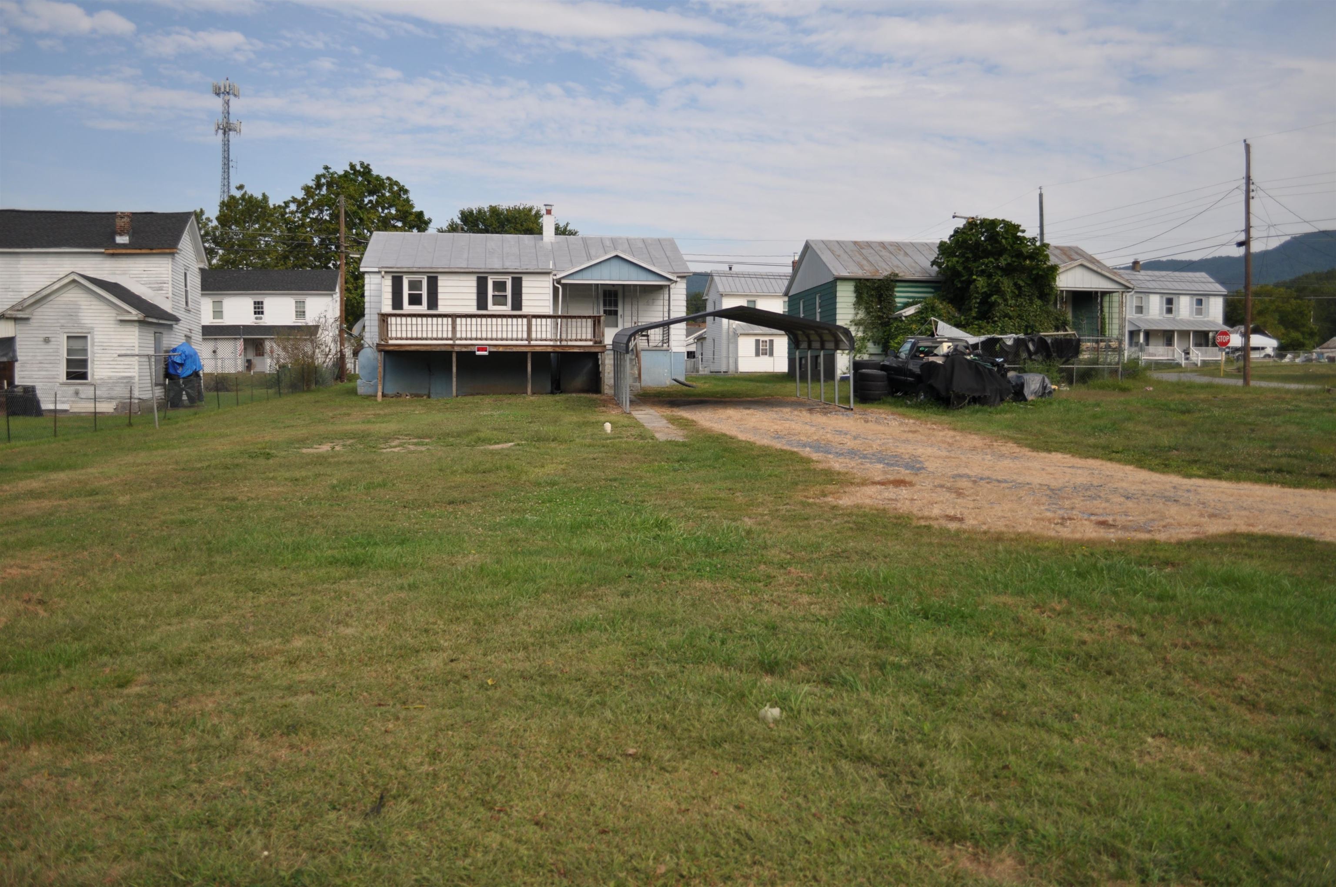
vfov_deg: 43.5
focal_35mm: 30
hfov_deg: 62.0
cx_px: 668
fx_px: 1112
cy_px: 444
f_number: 3.8
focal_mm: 20
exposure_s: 1/1250
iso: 200
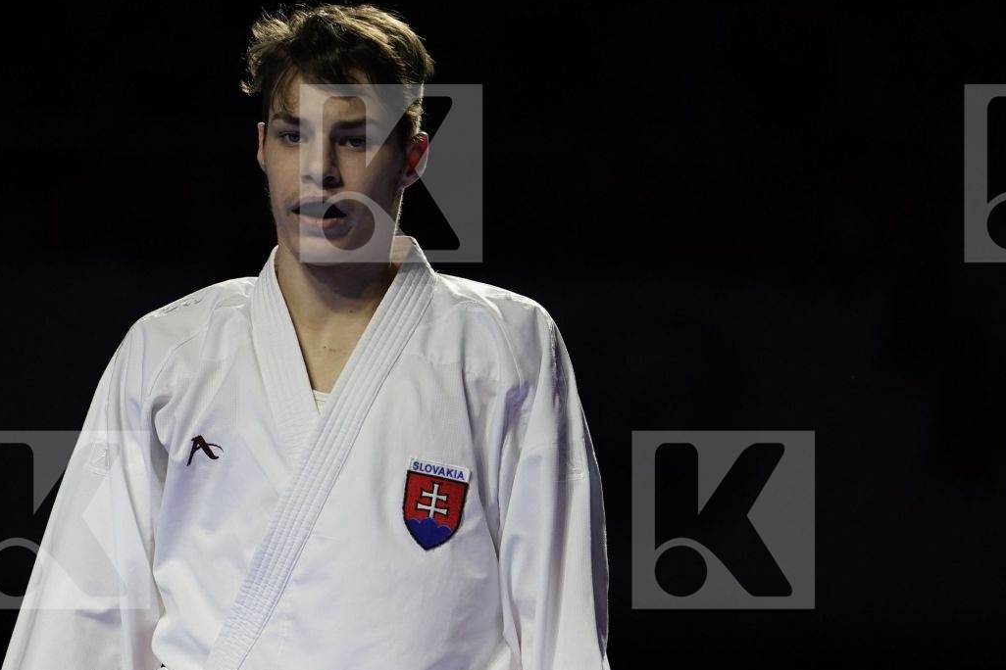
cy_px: 520
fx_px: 9808
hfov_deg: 5.9
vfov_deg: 3.9
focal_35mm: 351
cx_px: 391
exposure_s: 1/1000
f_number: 2.8
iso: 1000
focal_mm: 200
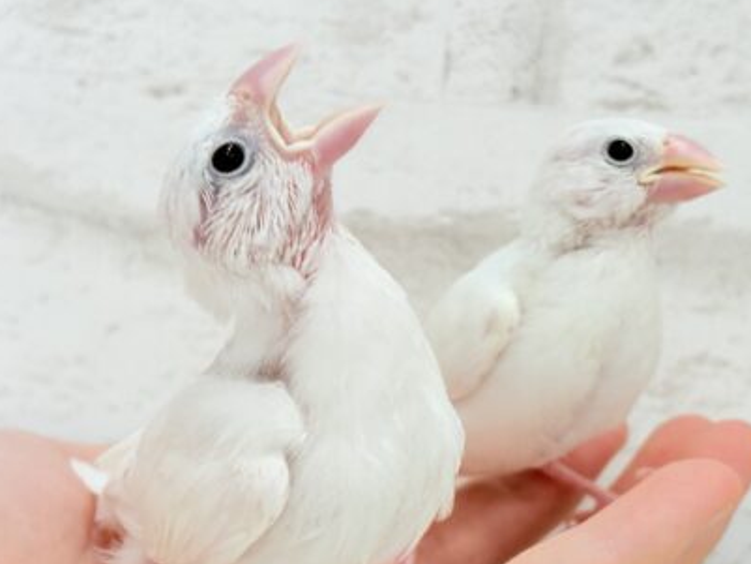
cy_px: 360
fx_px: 1801
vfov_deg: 17.8
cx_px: 528
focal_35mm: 83
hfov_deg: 23.4
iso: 40
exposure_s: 1/50
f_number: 1.6
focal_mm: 5.96
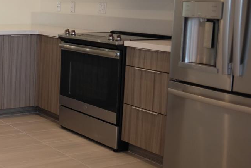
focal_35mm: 59
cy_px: 43
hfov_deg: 29.1
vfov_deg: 22.8
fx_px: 411
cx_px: -54
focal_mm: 16
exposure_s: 1/200
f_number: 1.4
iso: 200
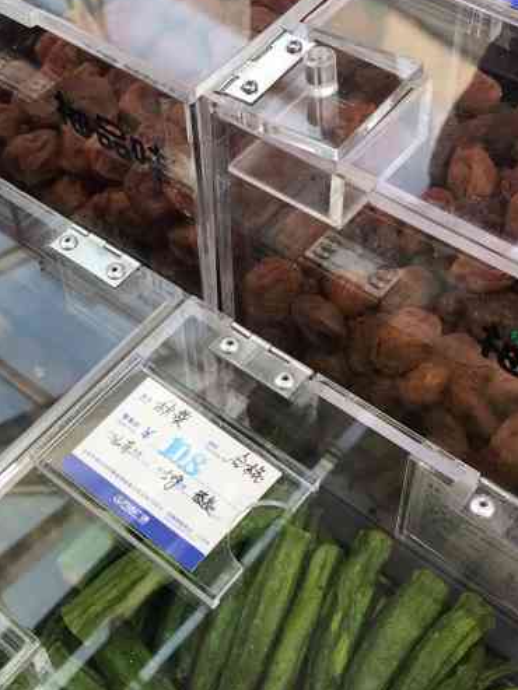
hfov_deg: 27.4
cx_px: 172
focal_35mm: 53
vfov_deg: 36.1
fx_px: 1057
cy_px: 318
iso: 20
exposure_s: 1/217
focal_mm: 3.99
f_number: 1.8
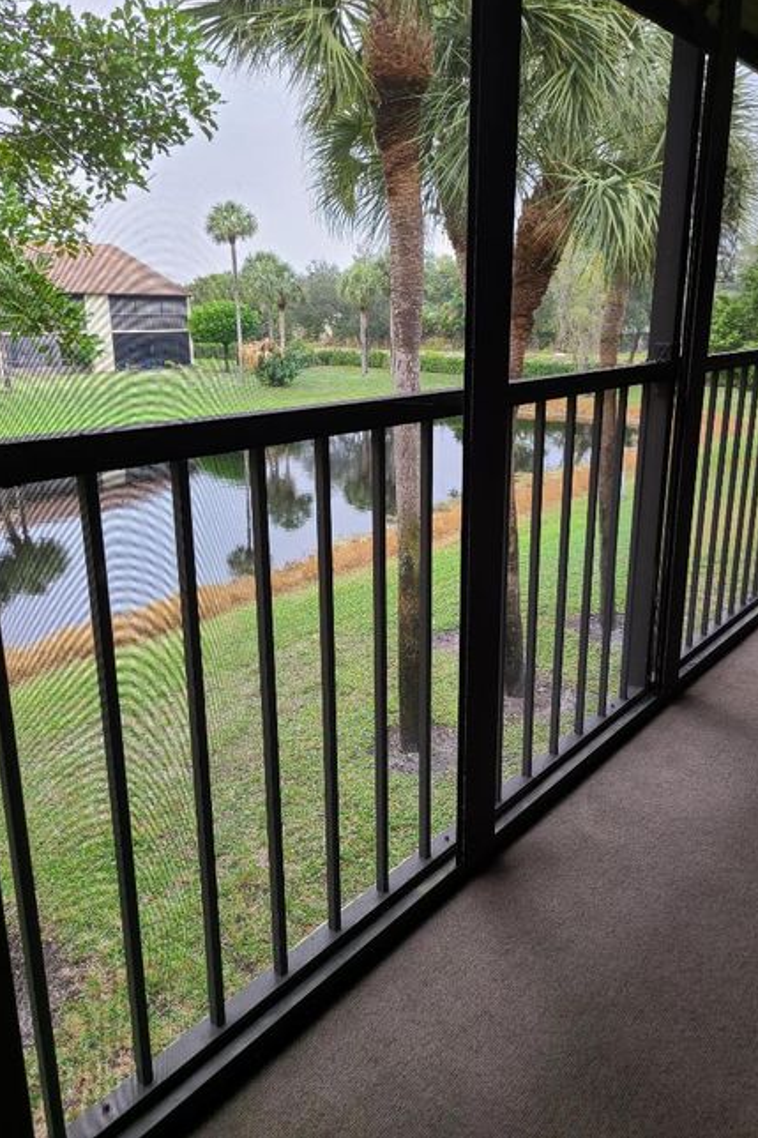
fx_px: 885
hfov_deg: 46.4
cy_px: 552
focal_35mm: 28
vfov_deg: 65.5
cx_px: 380
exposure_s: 1/151
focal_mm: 5.4
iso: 40
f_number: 1.8
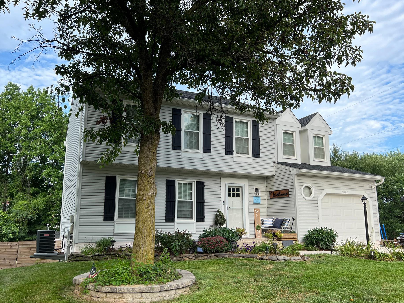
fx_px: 338
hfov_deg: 61.6
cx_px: 187
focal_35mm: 29
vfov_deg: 48.2
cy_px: 165
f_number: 1.5
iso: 50
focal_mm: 5.7
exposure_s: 1/1058
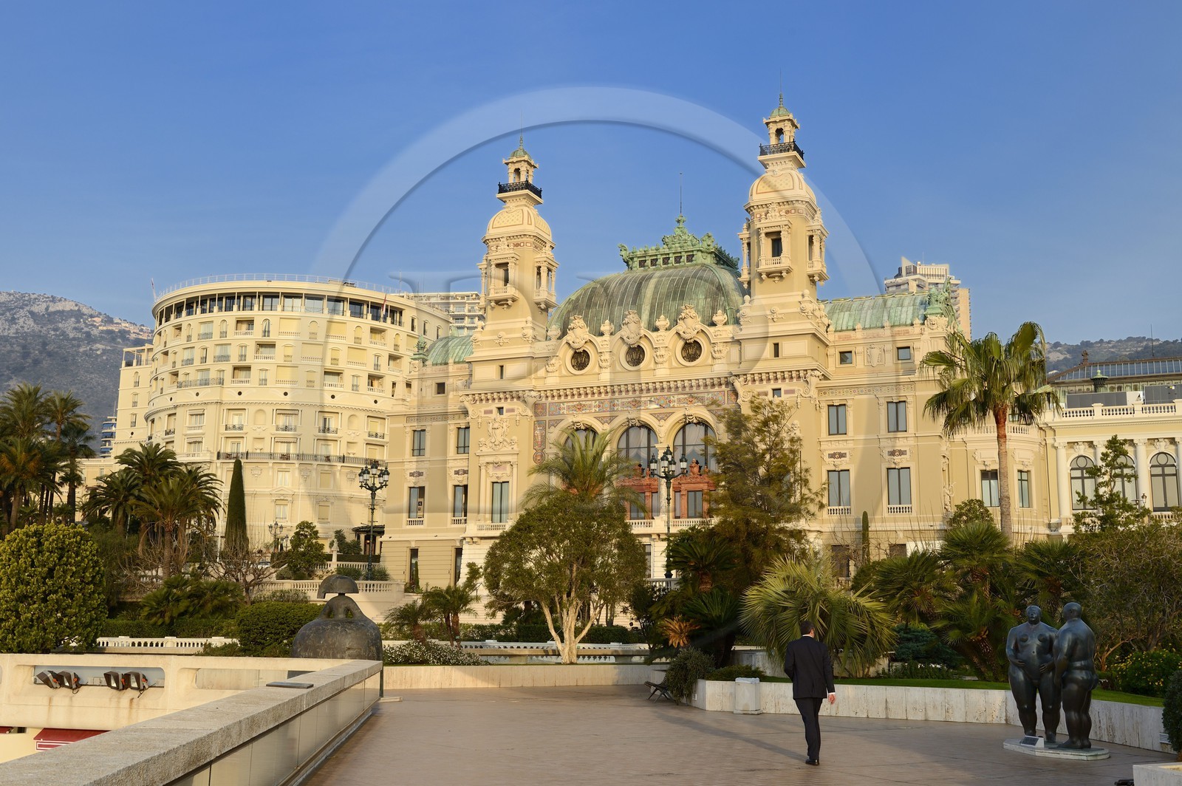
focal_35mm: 38
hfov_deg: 50.7
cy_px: 393
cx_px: 591
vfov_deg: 35.0
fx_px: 1247
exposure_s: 1/200
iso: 200
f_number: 9
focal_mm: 38
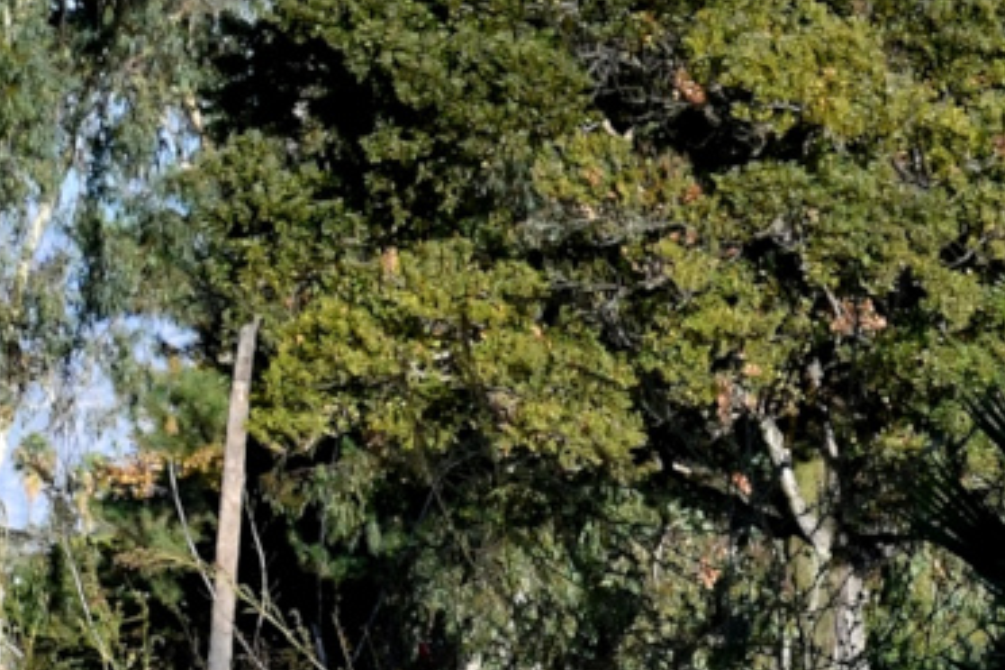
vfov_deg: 2.7
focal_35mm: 498
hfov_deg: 4.0
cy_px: 1420
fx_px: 13901
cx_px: 3547
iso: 1250
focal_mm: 70
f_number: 14
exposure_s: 1/1000
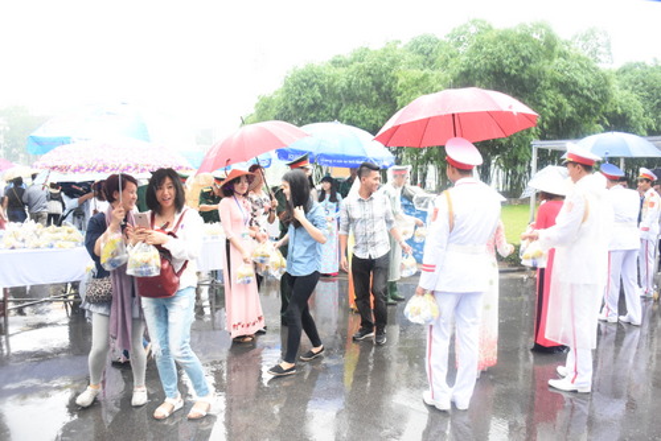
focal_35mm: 27
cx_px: 330
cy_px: 220
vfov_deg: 48.0
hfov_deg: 67.4
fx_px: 496
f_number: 4.5
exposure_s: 1/200
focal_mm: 18
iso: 1250
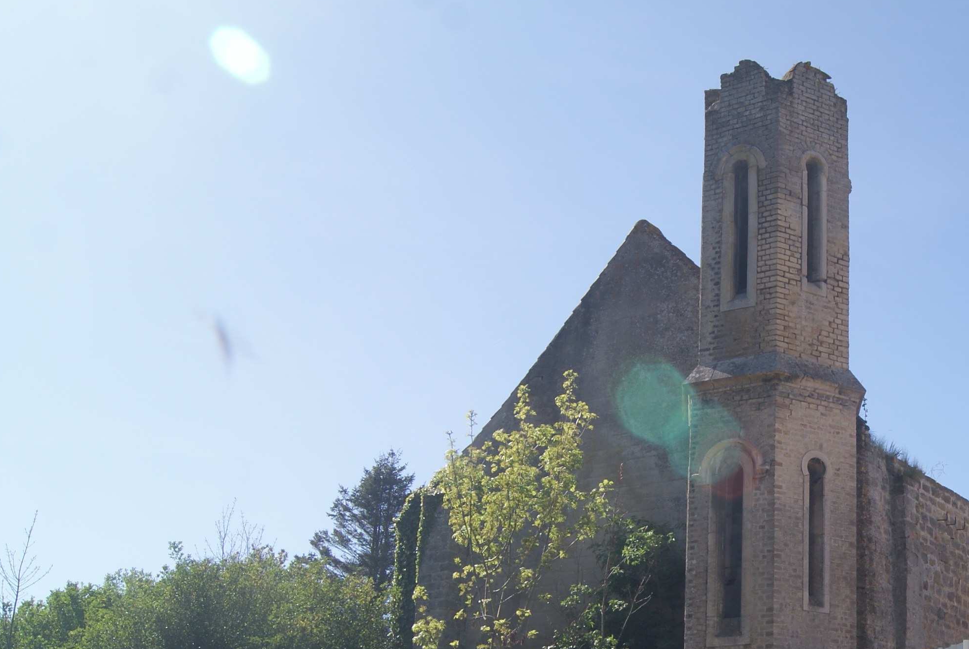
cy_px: 528
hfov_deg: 35.9
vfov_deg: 25.1
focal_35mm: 53
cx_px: 812
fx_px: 1428
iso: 100
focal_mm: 18
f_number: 10
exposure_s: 1/125
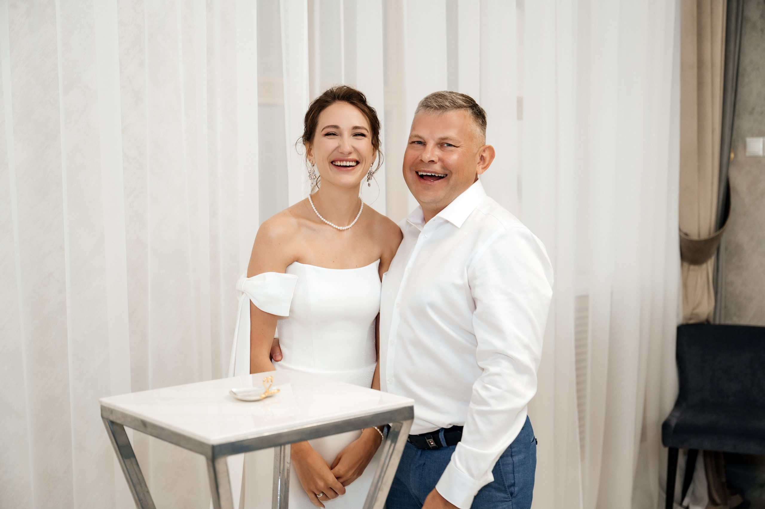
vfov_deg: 28.0
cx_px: 382
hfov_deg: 41.1
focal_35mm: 48
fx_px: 1019
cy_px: 254
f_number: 3.2
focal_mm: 48
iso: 400
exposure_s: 1/200
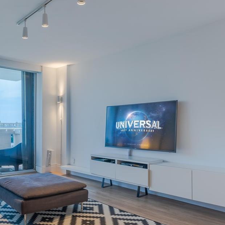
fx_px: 243
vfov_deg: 49.6
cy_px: 127
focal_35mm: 33
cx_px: 52
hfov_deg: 47.6
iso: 64
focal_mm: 15
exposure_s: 1/50
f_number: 8
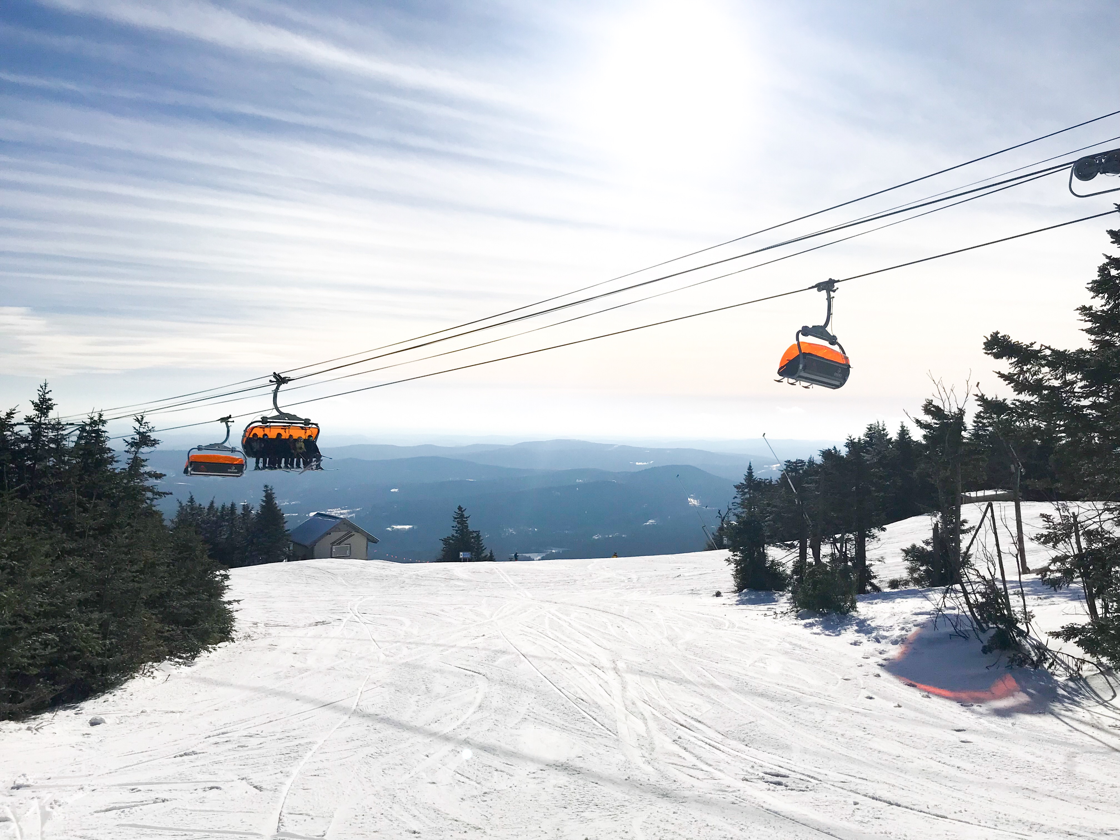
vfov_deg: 49.7
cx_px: 560
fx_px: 906
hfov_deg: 63.4
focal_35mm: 28
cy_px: 420
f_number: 1.8
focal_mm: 3.99
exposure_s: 1/13699
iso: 25
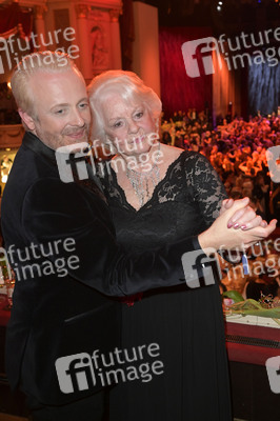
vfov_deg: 48.5
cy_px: 210
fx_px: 467
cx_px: 140
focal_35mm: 40
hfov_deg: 33.3
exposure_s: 1/60
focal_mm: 40
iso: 4000
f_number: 5
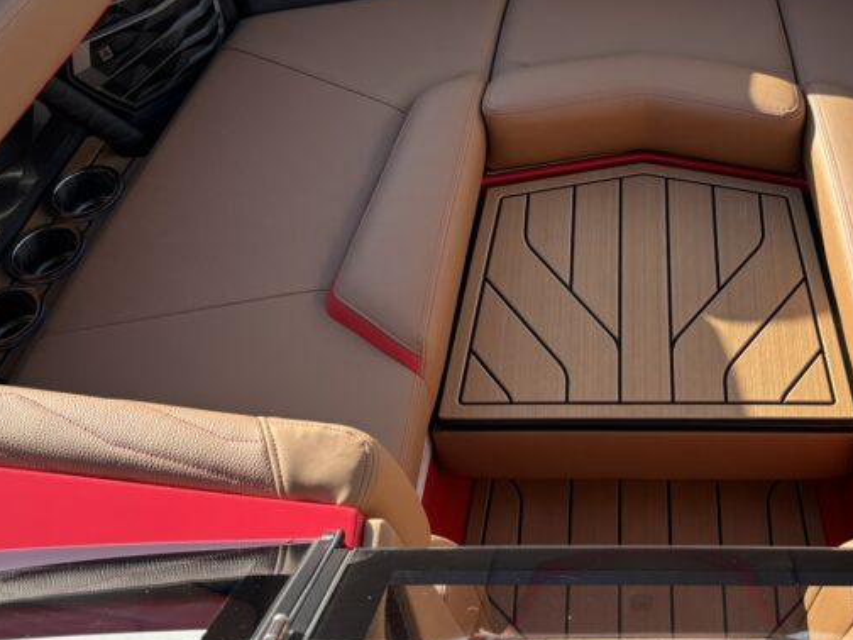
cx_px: 624
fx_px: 1355
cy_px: 256
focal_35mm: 55
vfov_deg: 26.5
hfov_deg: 34.3
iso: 50
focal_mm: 5.96
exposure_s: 1/927
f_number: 1.6
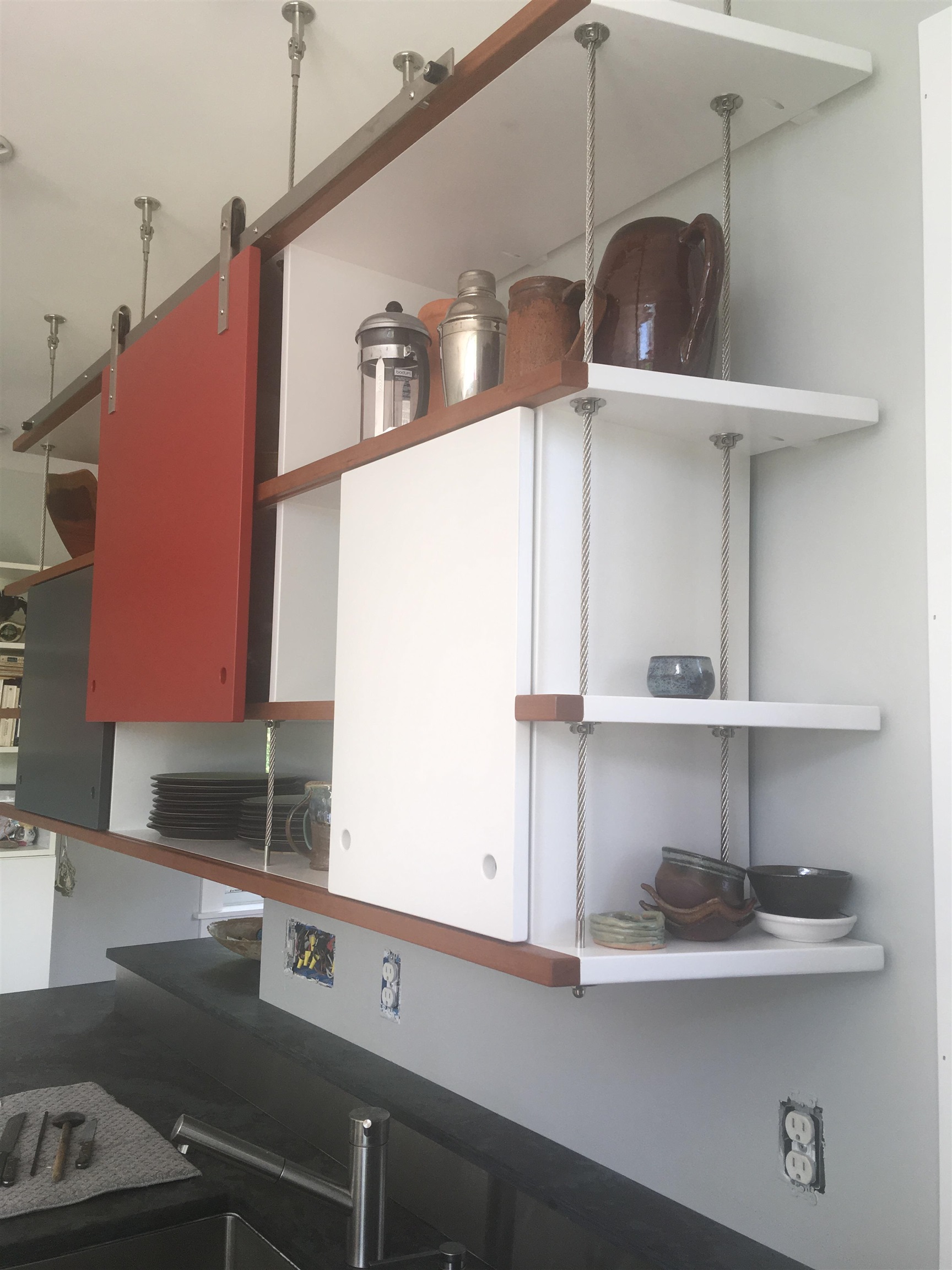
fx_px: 1063
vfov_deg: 61.7
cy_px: 635
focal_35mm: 29
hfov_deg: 48.2
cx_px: 476
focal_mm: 4.15
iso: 32
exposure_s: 1/60
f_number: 2.2
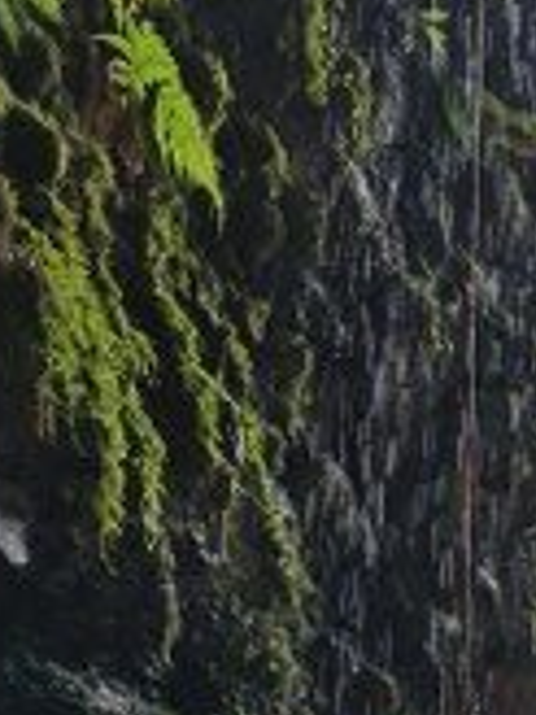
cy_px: 902
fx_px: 1858
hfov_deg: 15.3
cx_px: 771
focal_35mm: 90
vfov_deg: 20.1
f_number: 1.8
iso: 500
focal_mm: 5.54
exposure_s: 1/120
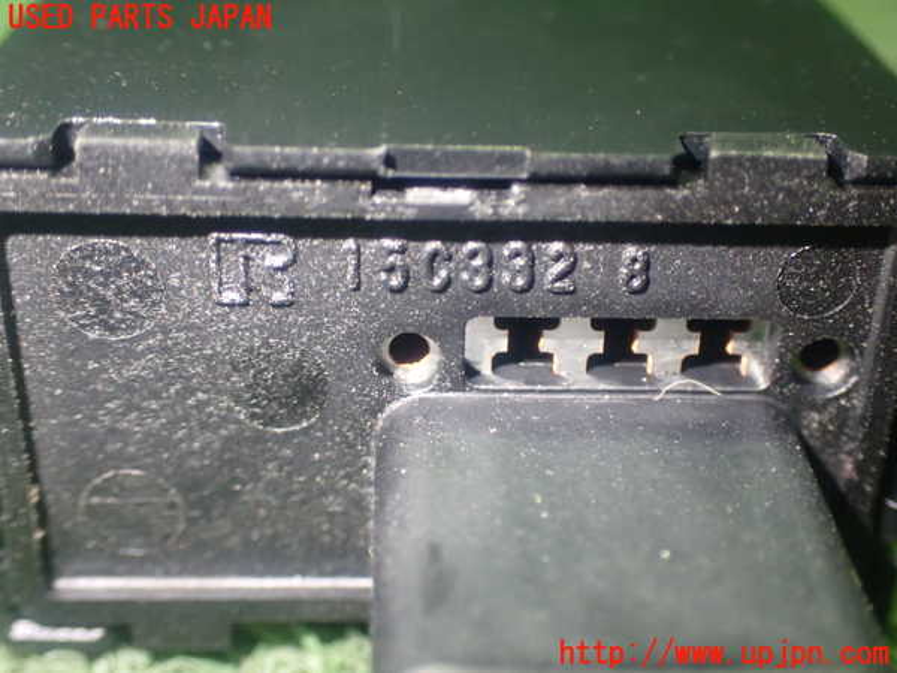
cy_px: 336
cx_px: 448
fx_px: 1296
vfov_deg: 29.1
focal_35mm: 50
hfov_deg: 38.2
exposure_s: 1/25
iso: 800
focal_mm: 9.01
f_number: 3.2
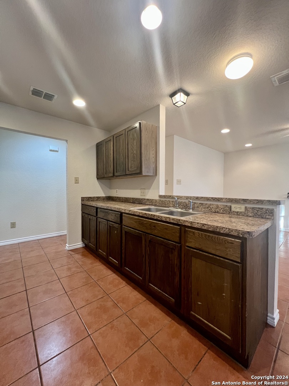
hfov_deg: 89.9
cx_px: 144
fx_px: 145
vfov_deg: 106.2
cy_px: 193
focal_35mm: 13
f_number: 1.8
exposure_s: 1/60
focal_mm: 1.57
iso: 320
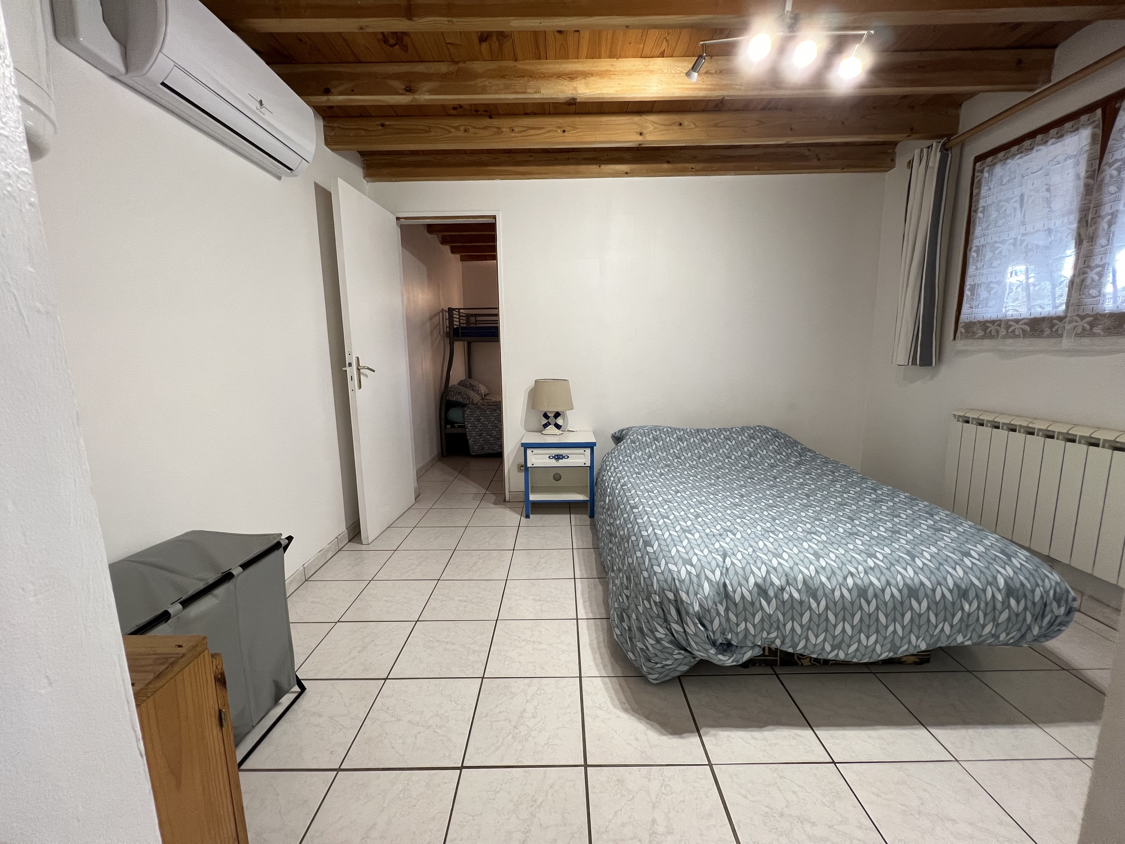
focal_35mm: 13
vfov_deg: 89.9
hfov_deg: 106.2
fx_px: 422
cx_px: 562
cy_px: 422
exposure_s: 1/100
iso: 160
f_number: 1.8
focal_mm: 1.57
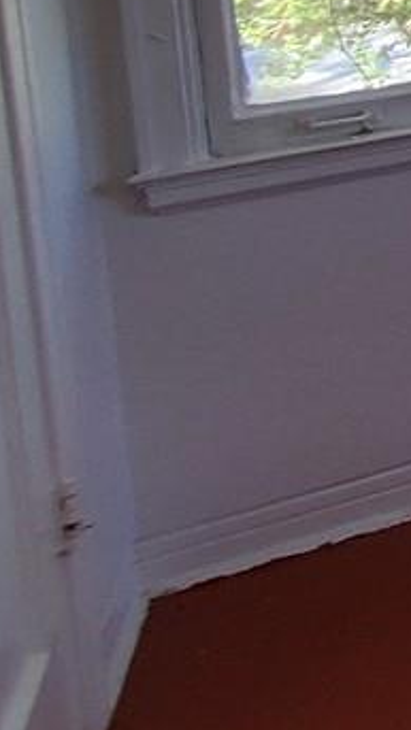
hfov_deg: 8.8
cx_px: 1548
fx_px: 1278
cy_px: -221
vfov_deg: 26.8
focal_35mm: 66
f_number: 2.2
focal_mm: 1.8
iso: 64
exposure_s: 1/60
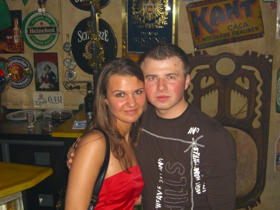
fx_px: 413
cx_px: 150
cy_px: 114
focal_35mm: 51
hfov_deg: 37.5
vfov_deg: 28.6
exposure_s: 1/60
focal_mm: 9.5
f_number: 3.1
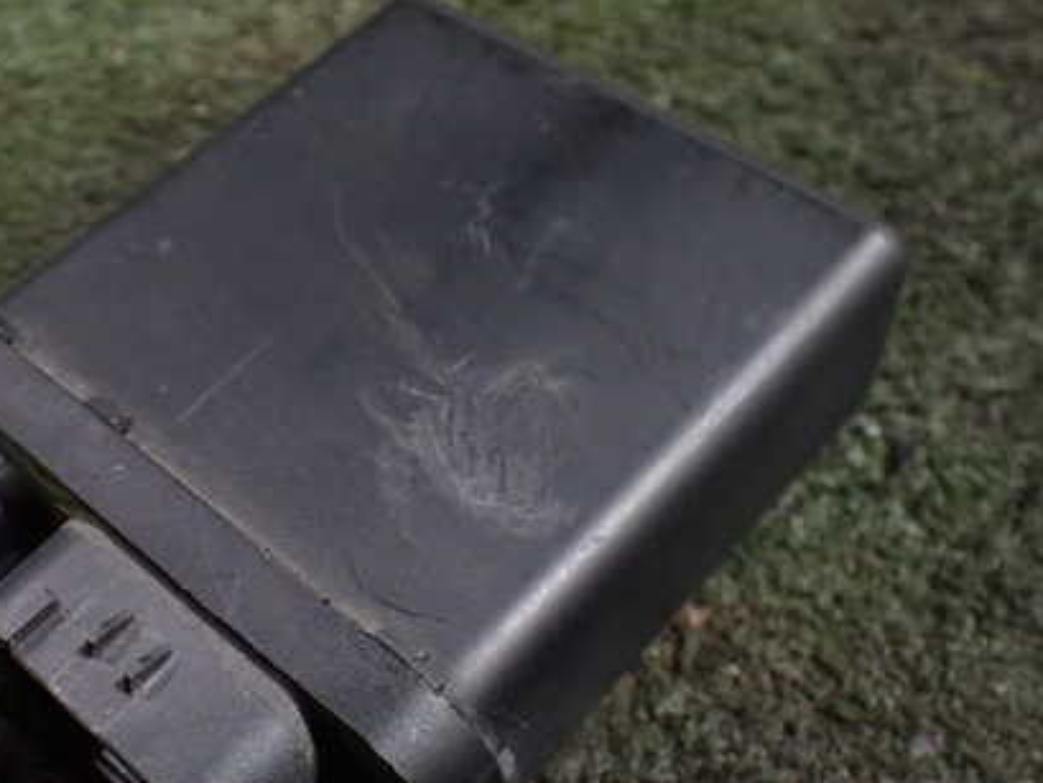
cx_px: 344
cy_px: 490
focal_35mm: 44
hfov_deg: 42.3
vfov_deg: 32.7
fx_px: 1326
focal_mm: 5.4
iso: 800
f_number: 2.3
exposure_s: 1/60
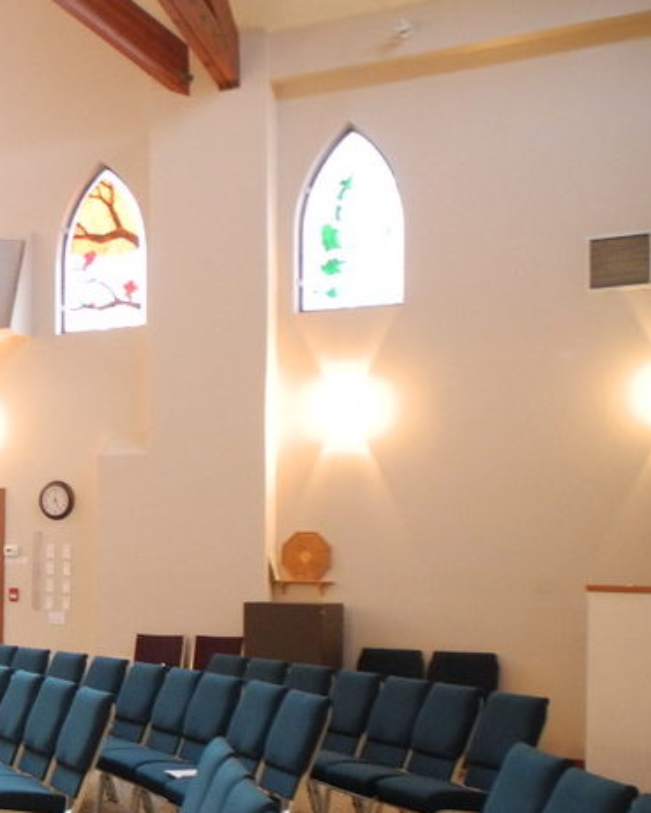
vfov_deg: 30.2
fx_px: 1493
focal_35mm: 62
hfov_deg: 21.9
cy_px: 561
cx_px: -218
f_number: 2.8
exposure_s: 1/8
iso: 400
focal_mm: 6
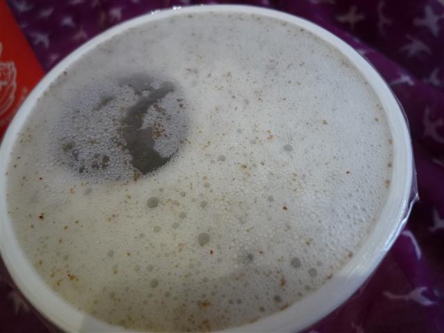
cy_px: 166
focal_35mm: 25
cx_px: 222
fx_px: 321
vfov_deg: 54.9
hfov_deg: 69.4
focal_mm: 4.4
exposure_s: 1/30
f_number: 2.8
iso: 160
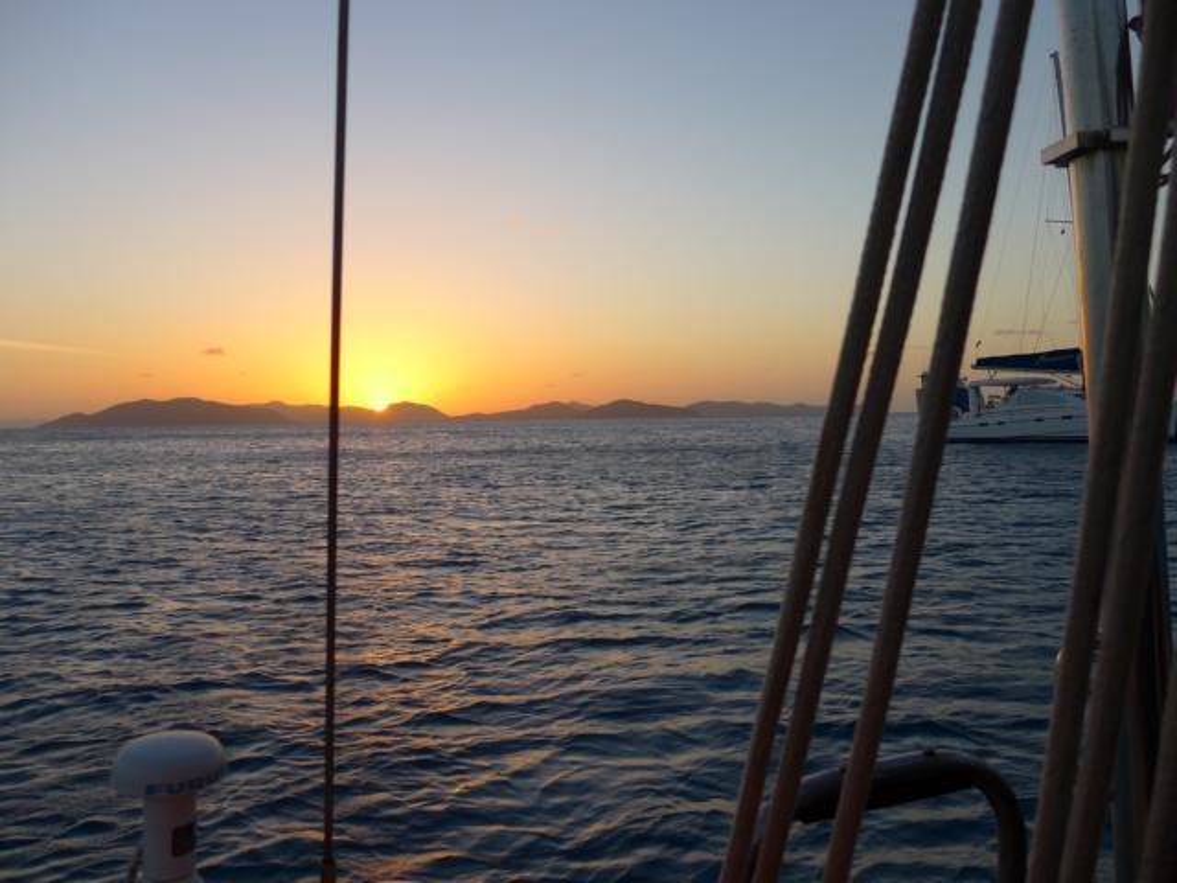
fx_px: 952
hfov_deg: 63.4
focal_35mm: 28
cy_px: 442
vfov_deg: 49.7
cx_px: 588
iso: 80
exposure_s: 1/400
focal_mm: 6
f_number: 2.8
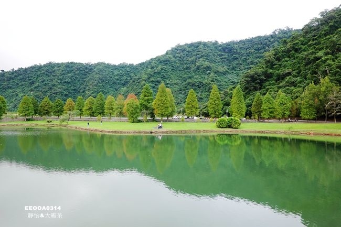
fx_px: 227
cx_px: 170
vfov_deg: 53.1
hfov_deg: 73.8
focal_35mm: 24
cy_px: 114
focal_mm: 9
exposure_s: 1/80
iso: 125
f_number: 2.8
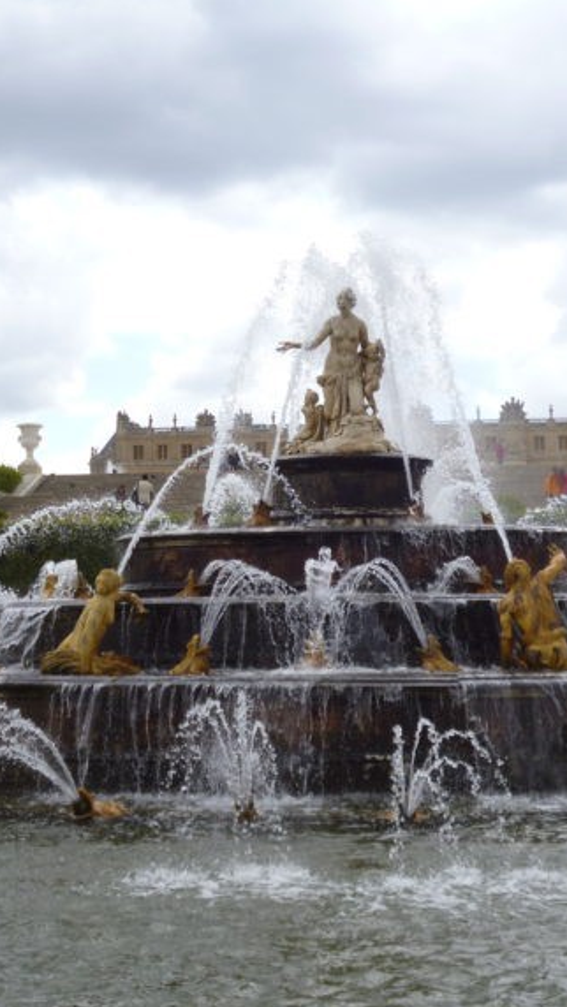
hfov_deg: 20.1
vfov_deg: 34.9
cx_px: 301
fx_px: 1603
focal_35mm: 60
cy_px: 502
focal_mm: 7.3
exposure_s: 1/500
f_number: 3.7
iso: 100
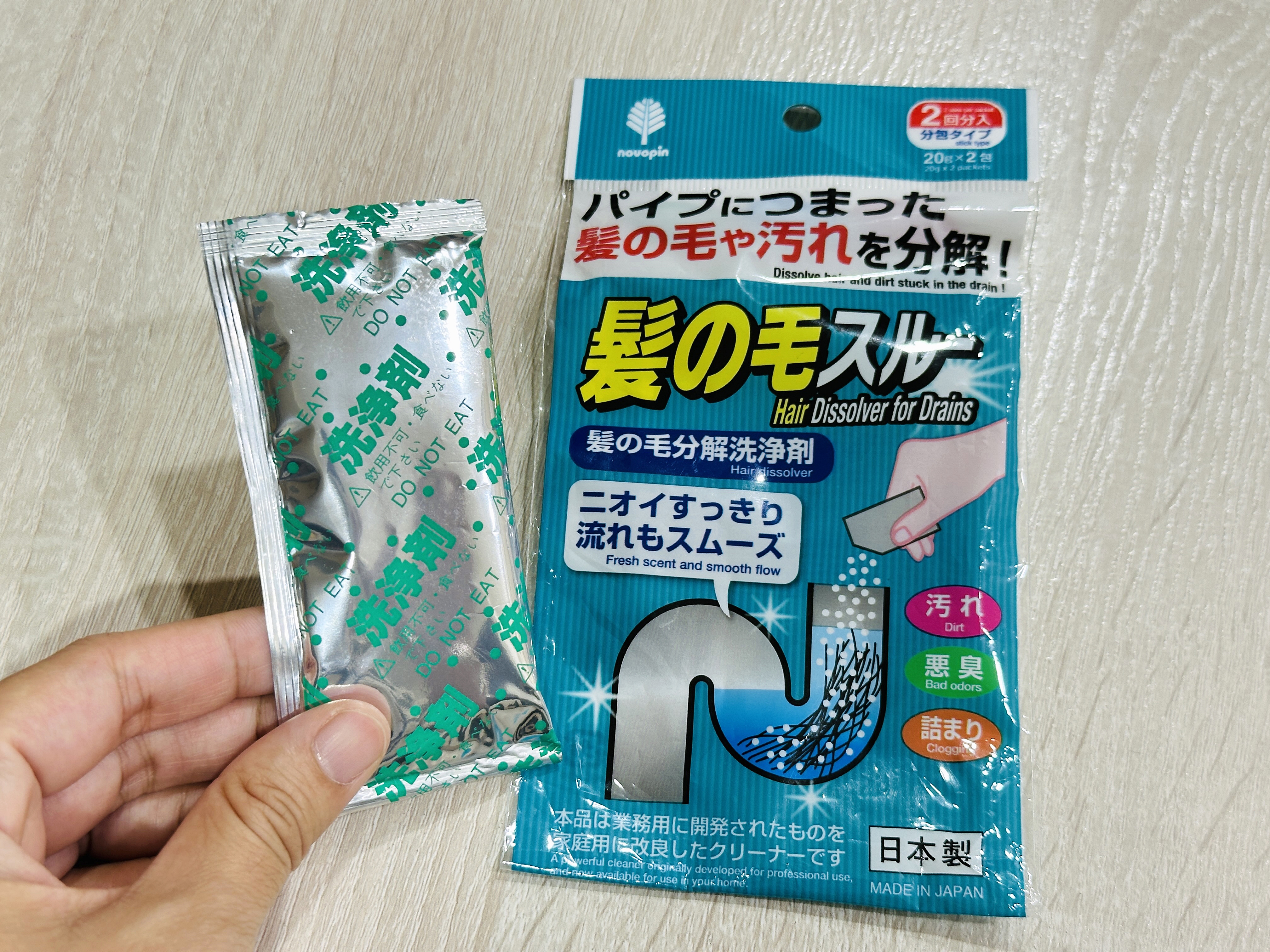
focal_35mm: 48
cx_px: 635
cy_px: 476
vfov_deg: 30.3
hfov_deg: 39.7
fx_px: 1761
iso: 100
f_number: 1.78
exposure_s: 1/60
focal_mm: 6.86
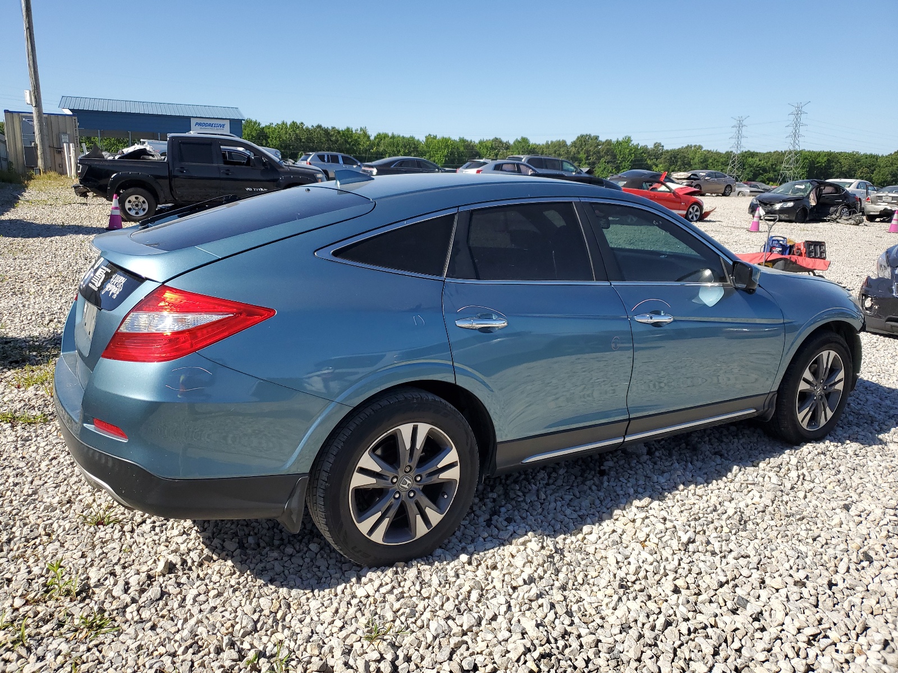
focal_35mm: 26
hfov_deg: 67.3
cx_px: 449
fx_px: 674
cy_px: 336
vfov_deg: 53.1
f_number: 1.5
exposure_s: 1/2500
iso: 50
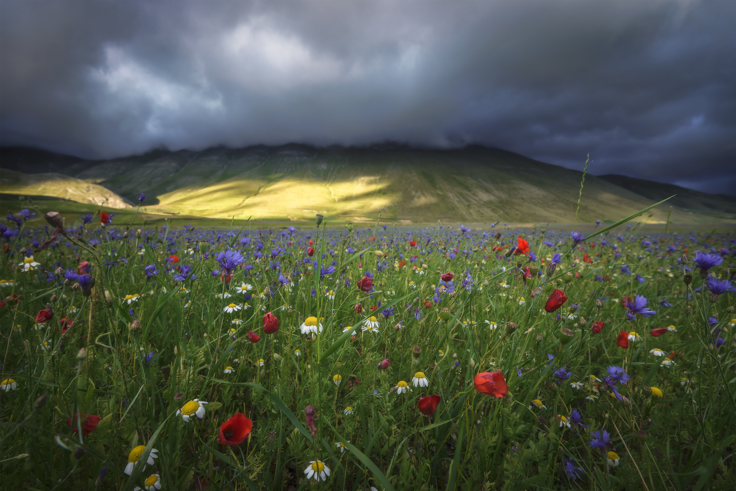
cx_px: 368
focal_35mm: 16
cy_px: 246
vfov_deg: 73.8
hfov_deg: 96.7
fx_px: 327
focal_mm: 16
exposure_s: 1/160
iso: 500
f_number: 8
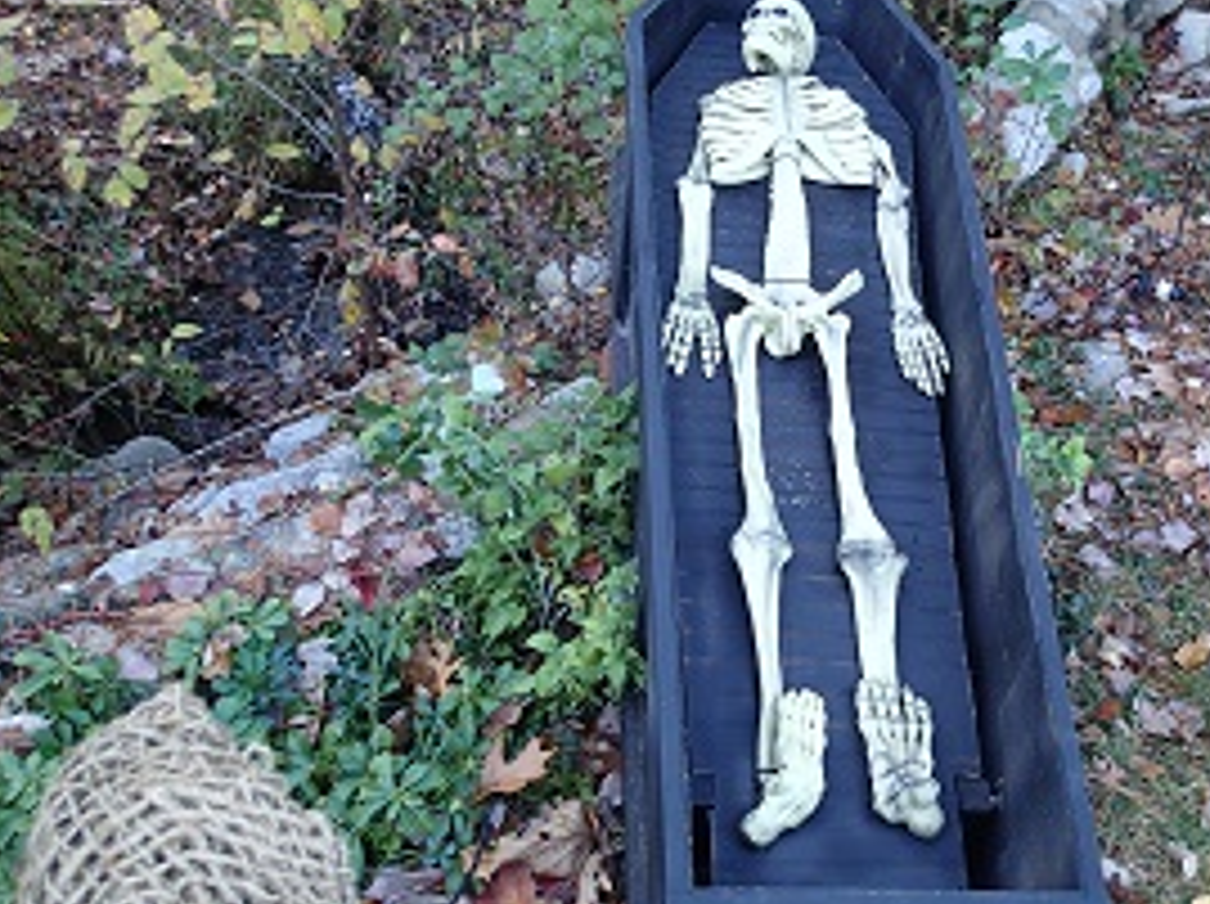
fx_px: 1222
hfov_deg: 51.7
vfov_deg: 40.5
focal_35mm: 35
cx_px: 807
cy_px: 382
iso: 200
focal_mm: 4.5
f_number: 2
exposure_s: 1/60
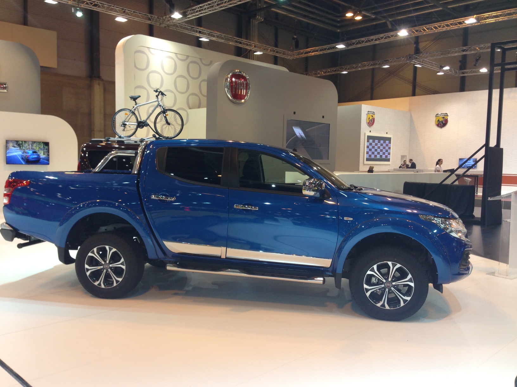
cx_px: 258
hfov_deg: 55.4
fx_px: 493
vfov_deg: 42.9
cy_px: 194
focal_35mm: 33
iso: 64
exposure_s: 1/40
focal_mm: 4.12
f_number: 2.4
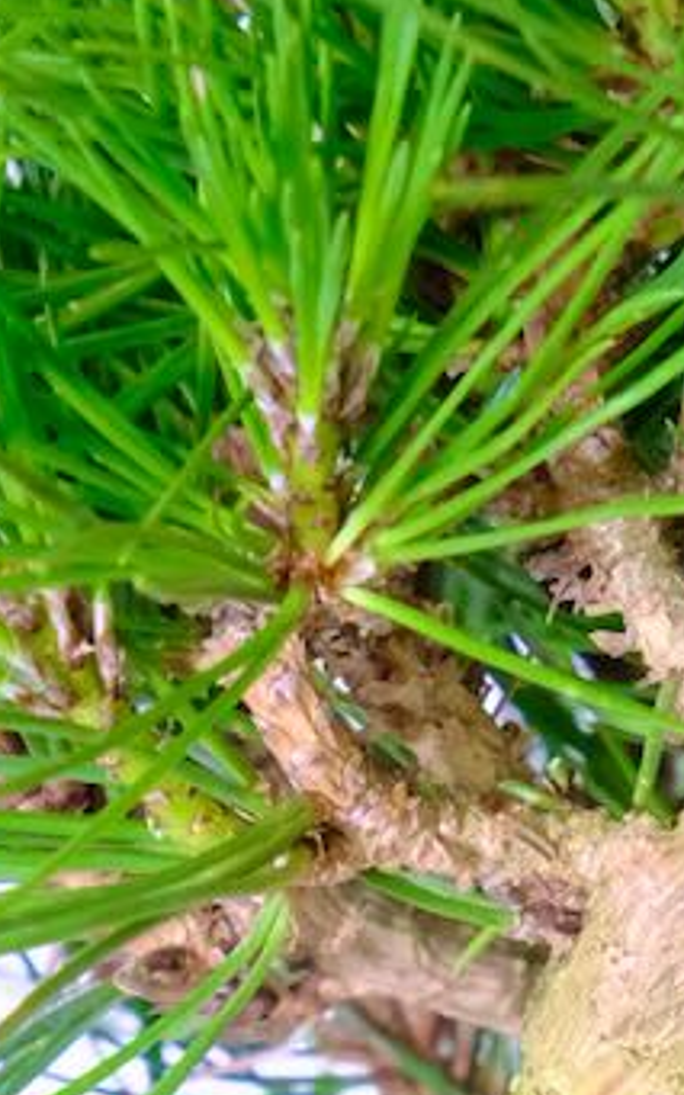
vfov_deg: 4.5
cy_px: 1708
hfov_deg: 2.9
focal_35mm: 459
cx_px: 556
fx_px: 13696
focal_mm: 80
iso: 3200
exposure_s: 1/30
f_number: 7.1
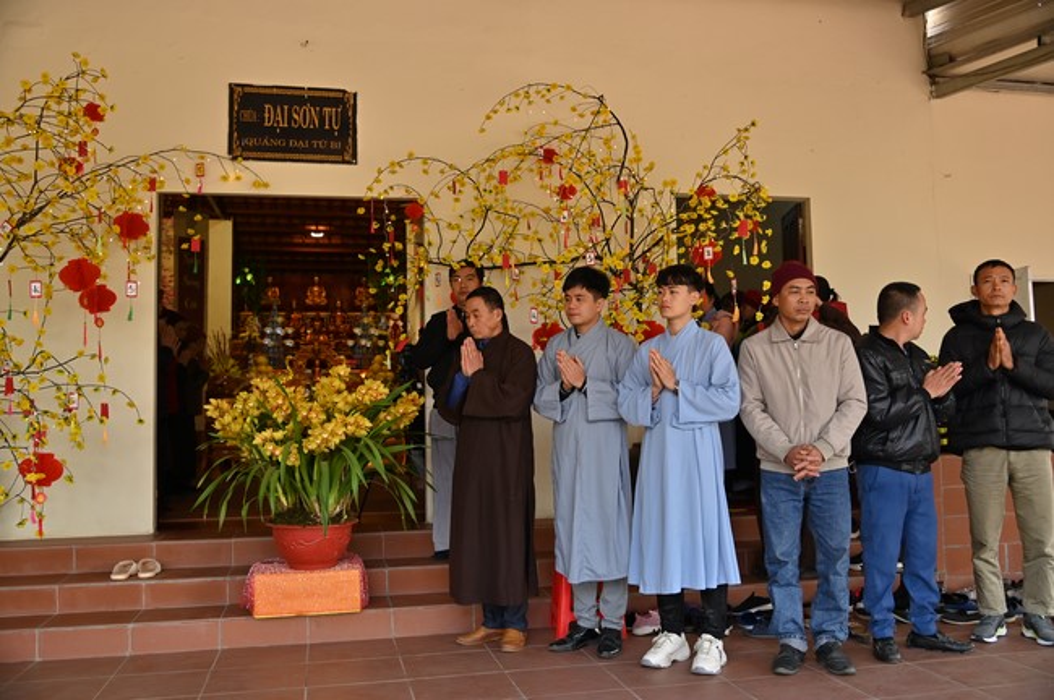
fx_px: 936
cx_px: 527
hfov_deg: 58.8
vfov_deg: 41.0
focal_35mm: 32
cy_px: 350
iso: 200
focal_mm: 32
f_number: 4.5
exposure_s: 1/125
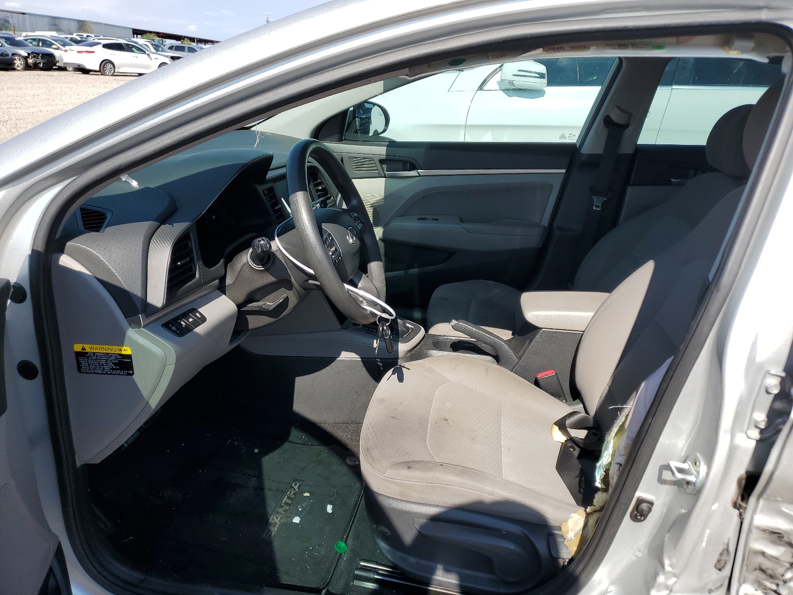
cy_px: 298
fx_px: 596
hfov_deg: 67.3
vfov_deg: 53.1
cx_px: 396
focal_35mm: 26
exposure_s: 1/2000
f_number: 1.5
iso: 50
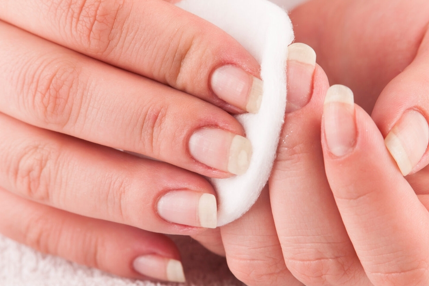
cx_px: 214
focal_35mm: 354
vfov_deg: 3.9
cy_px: 159
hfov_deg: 5.8
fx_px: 4217
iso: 100
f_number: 9
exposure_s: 1/160
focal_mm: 169
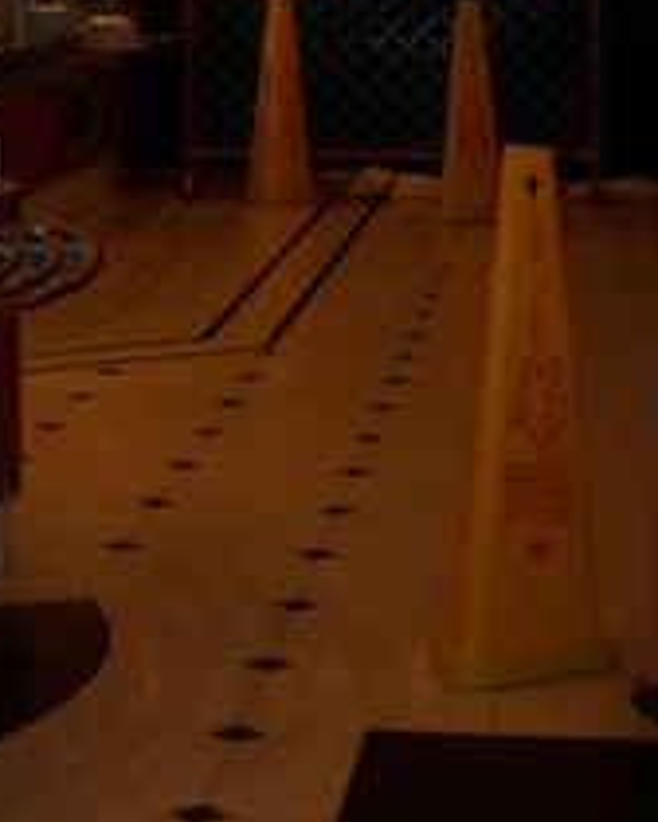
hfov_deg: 14.0
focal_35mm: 110
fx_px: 2678
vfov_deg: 17.0
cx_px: 161
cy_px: -51
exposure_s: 1/30
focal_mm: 7.9
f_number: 3.4
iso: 200
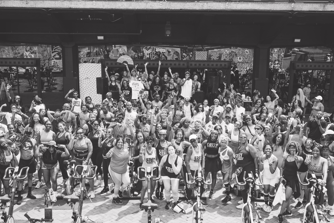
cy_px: 110
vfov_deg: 33.4
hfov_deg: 48.5
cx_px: 164
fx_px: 371
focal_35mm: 40
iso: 320
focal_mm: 23
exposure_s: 1/220
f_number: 5.6
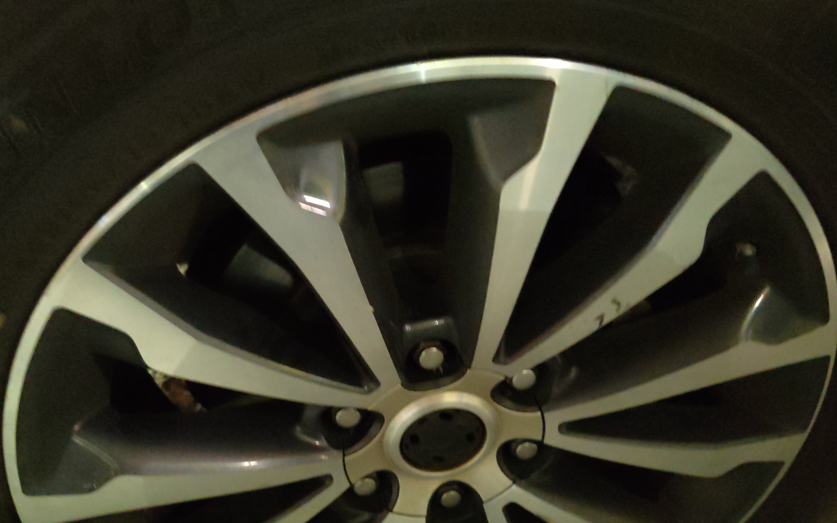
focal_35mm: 29
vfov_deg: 42.9
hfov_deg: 64.6
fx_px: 662
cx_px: 415
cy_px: 314
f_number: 1.9
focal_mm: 6.12
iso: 20000
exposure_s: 1/20
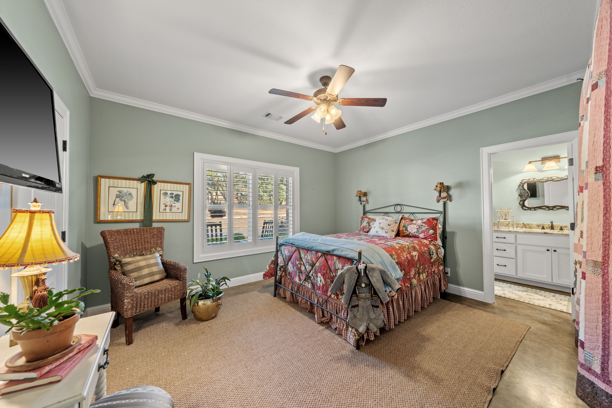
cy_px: 204
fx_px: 204
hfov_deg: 112.6
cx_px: 306
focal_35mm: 12
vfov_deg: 90.0
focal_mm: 12
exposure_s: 1/2.5
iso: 100
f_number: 8
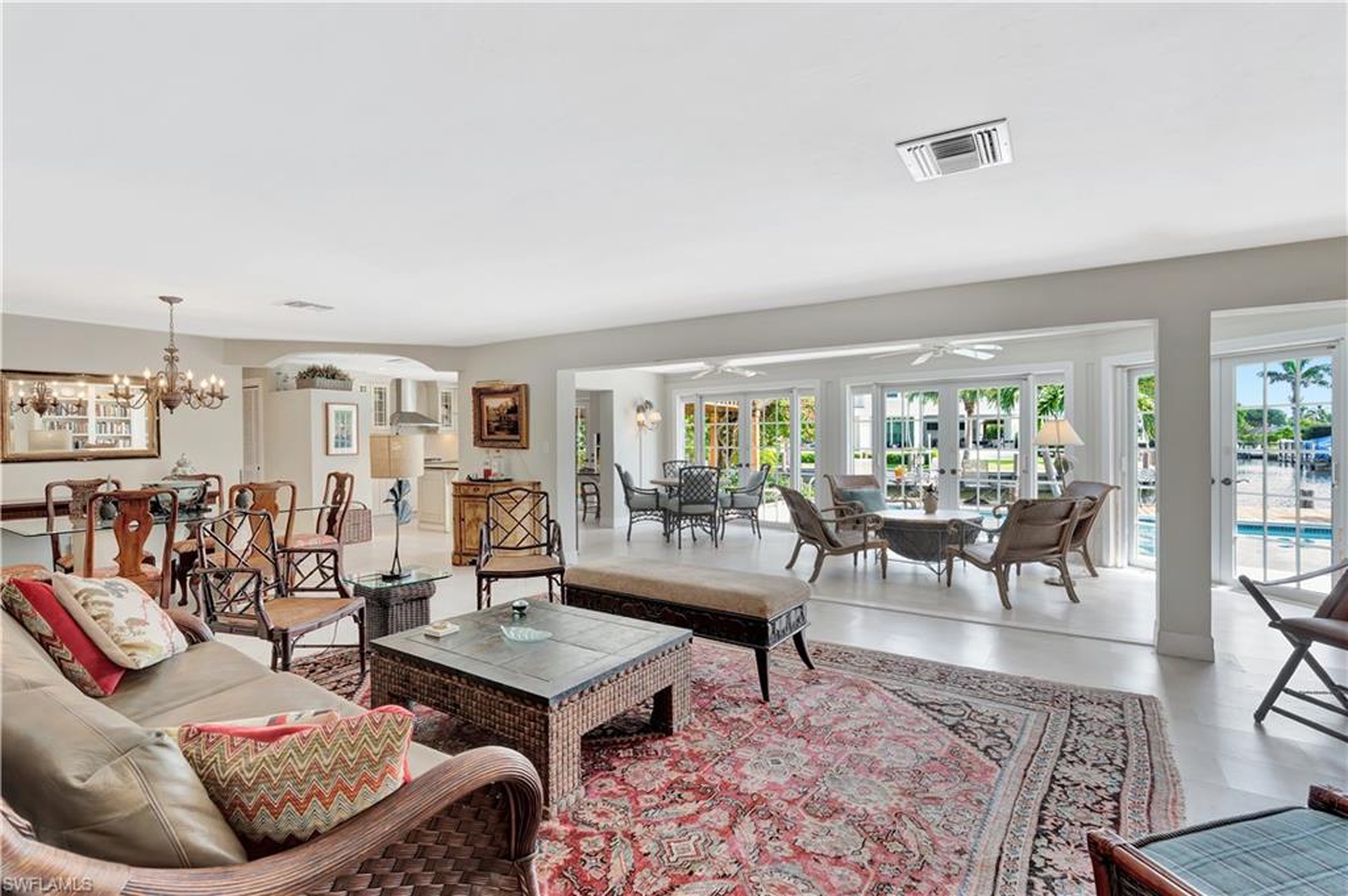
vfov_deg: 73.7
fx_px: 599
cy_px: 448
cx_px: 674
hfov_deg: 96.8
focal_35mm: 16
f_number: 8
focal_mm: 16
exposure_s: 1/13
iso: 400
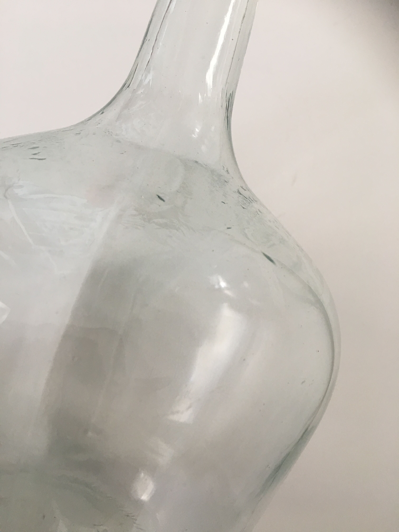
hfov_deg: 48.2
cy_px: 266
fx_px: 446
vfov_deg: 61.7
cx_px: 200
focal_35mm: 29
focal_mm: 4.15
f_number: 2.2
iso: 50
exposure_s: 1/33
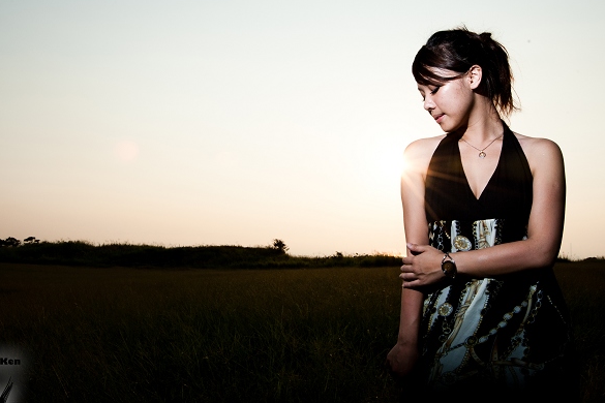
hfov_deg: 47.4
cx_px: 292
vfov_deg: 32.5
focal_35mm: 41
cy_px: 154
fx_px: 689
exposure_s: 1/250
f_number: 18
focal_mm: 30
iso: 200
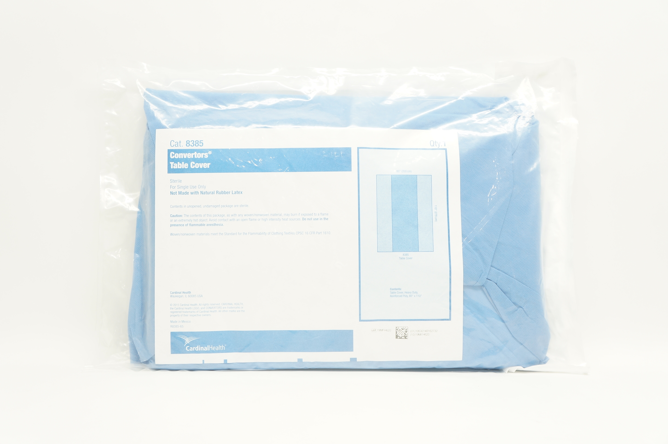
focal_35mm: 40
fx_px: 751
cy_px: 222
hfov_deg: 48.0
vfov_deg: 32.9
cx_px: 334
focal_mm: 27
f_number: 6.3
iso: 400
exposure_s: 1/40
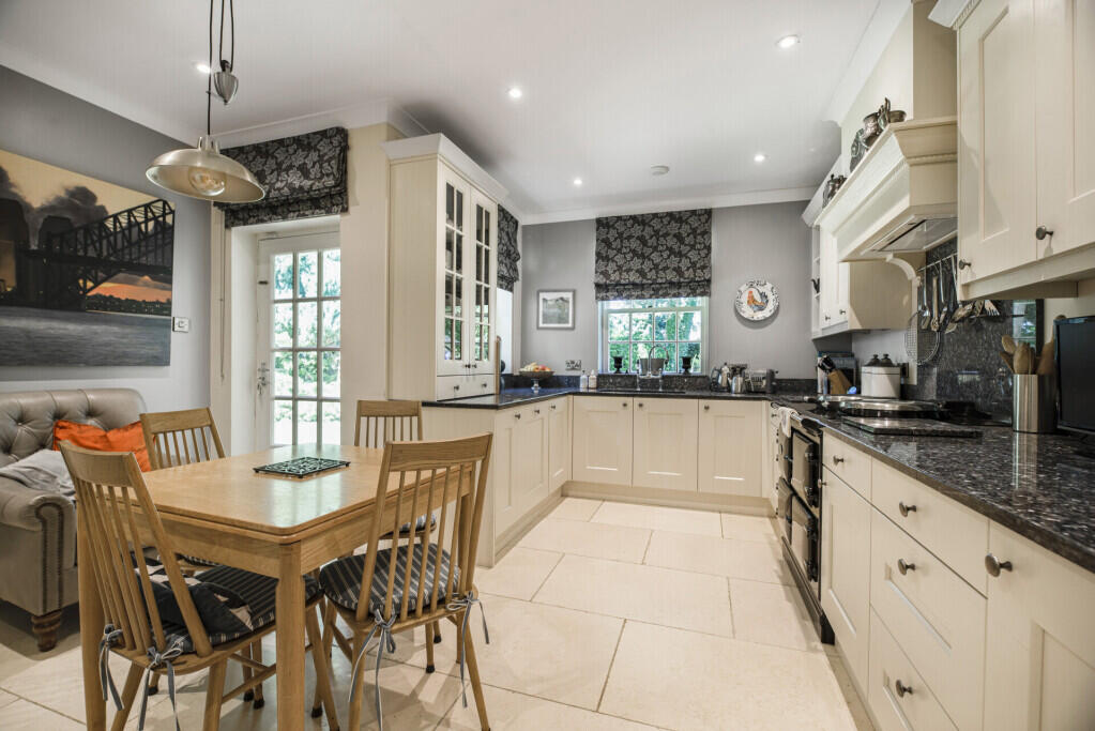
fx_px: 456
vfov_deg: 77.4
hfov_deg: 100.4
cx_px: 548
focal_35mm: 15
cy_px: 366
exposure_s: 1/5
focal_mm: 15
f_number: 8
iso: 100
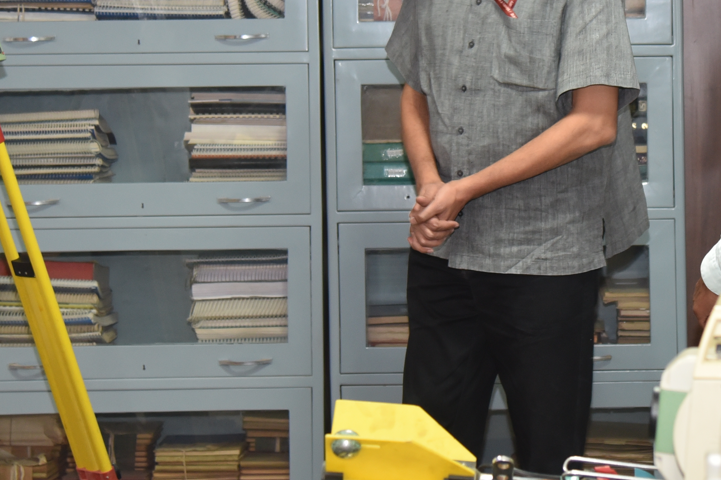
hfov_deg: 17.5
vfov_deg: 11.8
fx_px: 2323
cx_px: 560
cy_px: 96
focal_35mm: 116
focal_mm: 44
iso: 1100
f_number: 4
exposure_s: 1/60
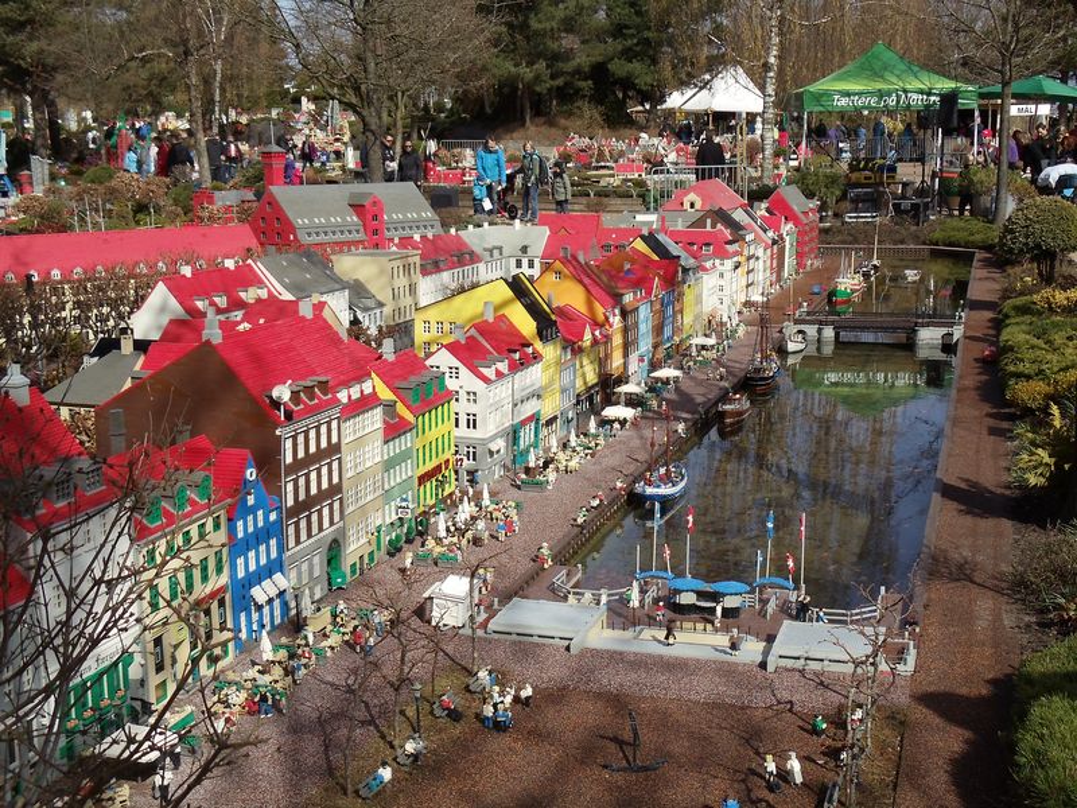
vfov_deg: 24.0
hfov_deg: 31.7
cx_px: 538
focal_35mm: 61
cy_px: 404
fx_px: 1898
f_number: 8.1
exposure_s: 1/160
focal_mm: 8.3
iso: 80
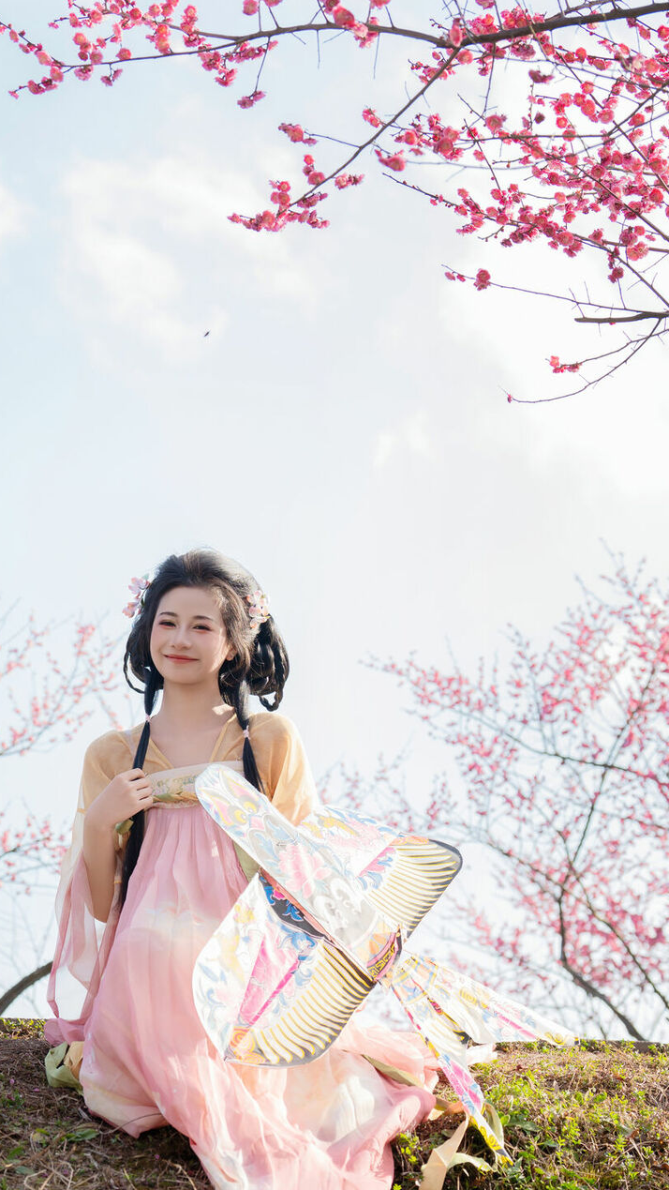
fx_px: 2869
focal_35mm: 91
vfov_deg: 23.4
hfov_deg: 13.3
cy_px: 692
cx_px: 179
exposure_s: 1/320
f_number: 4.5
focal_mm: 70
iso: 200
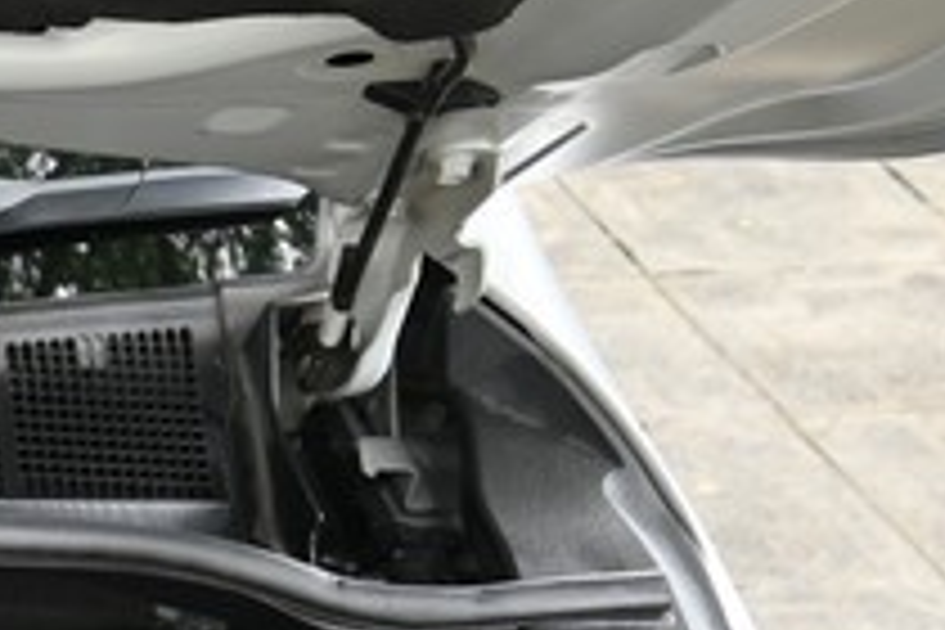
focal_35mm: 126
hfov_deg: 13.3
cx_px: -1112
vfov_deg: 9.8
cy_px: 1402
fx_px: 3307
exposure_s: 1/30
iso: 125
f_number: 6.3
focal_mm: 24
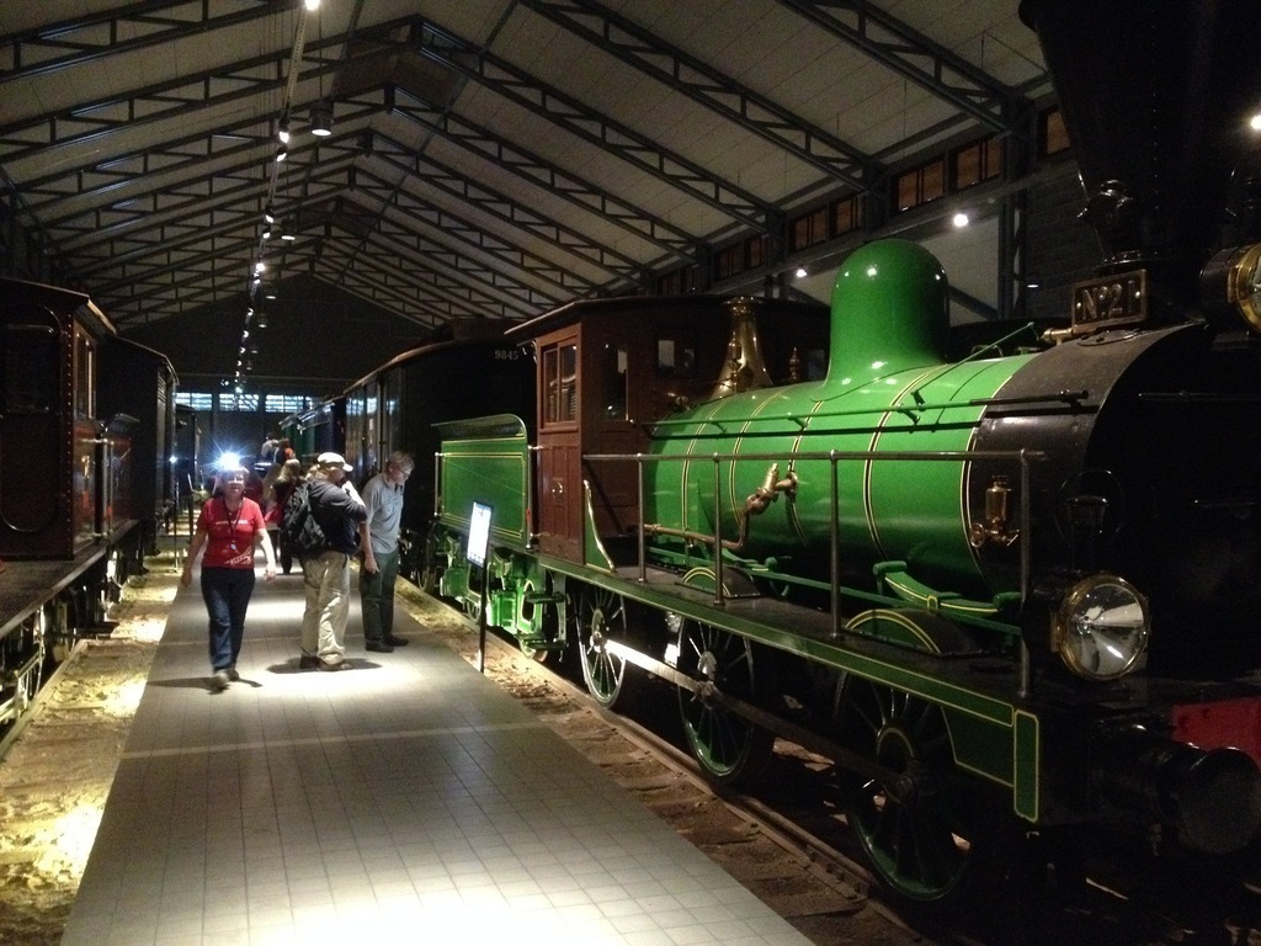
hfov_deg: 52.6
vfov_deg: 40.7
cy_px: 473
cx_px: 630
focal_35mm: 35
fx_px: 1275
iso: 800
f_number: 2.4
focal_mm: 4.28
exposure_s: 1/15
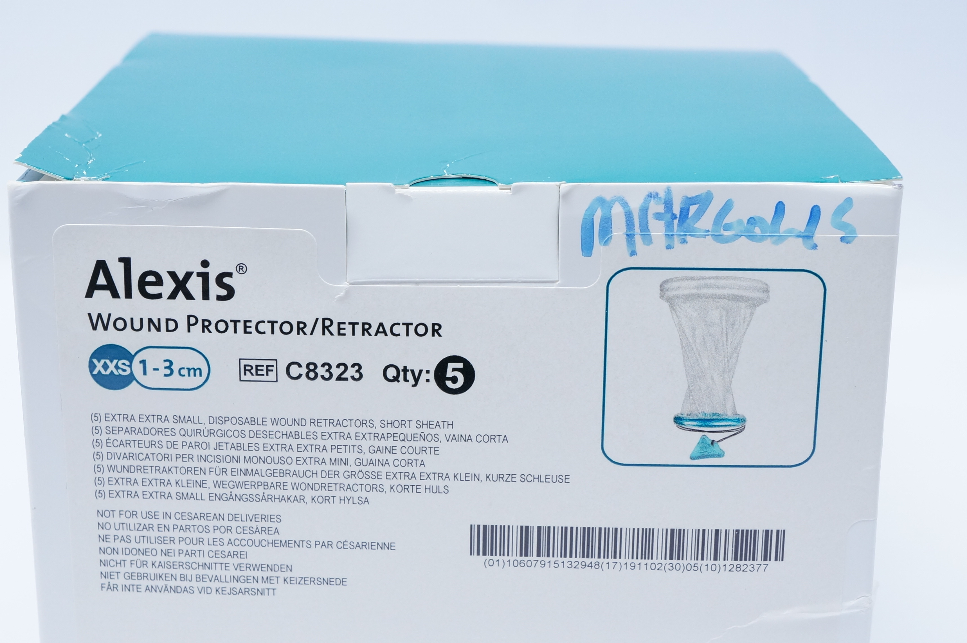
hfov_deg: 28.6
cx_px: 466
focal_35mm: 71
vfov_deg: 19.2
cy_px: 390
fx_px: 1898
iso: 800
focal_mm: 33
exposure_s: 1/40
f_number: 6.3
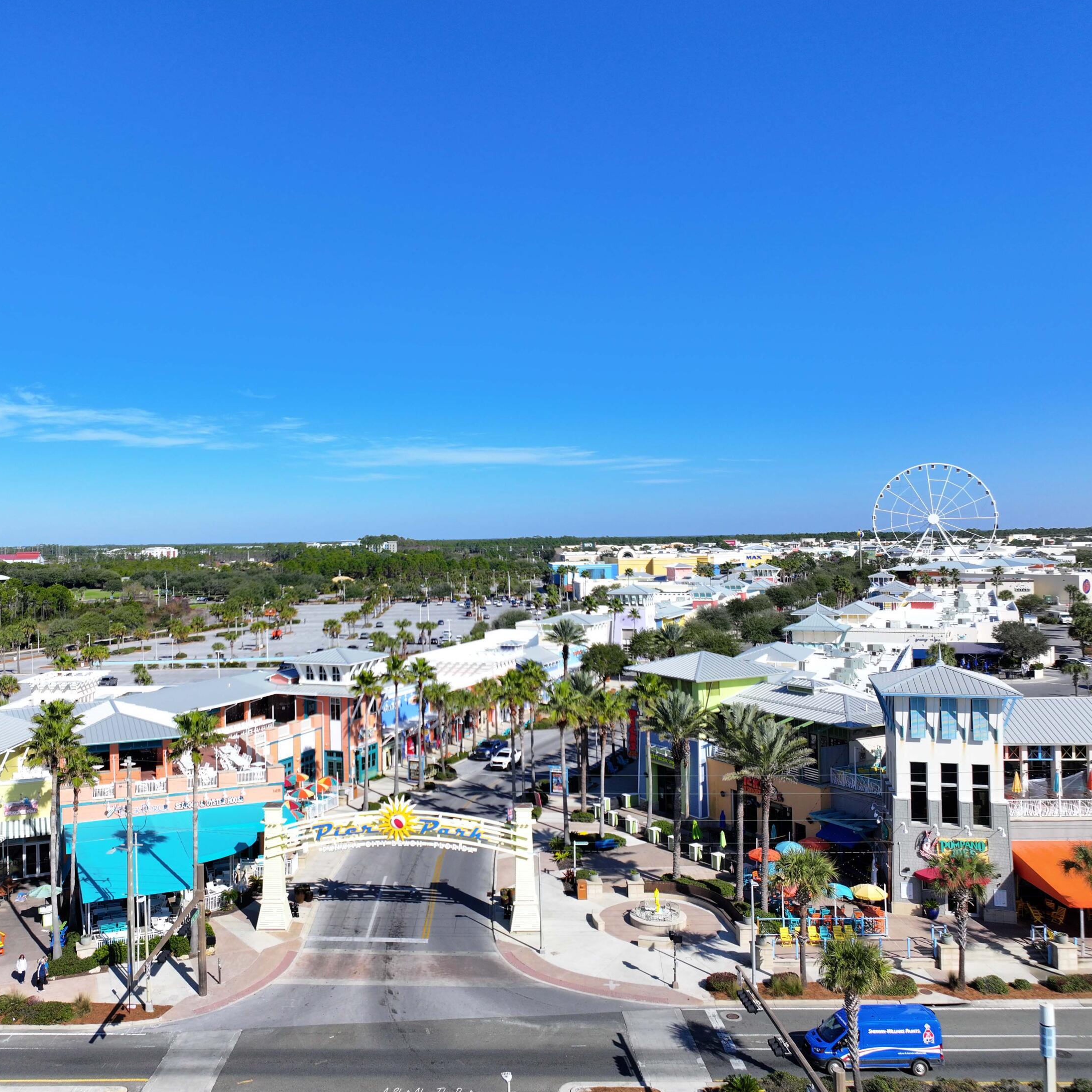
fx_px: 1035
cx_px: 430
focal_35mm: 29
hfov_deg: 55.2
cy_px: 548
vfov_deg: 55.6
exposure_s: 1/2000
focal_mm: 12.29
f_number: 2.8
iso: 120
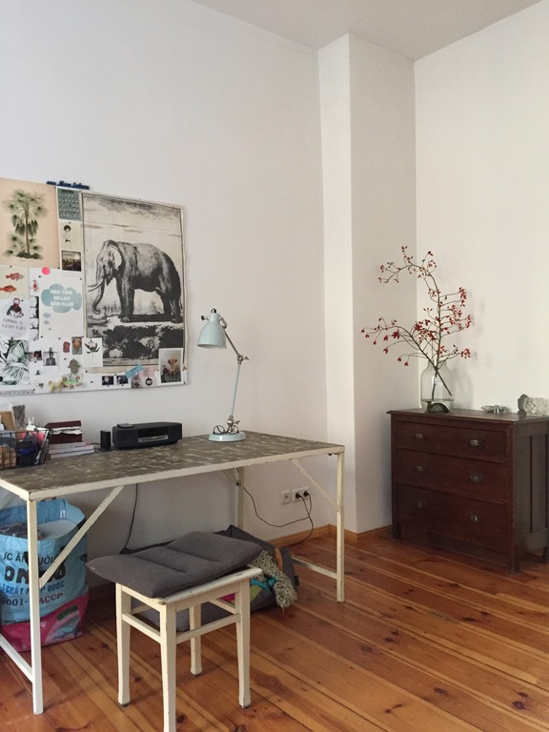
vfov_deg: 61.7
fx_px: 613
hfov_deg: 48.2
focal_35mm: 29
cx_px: 274
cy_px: 366
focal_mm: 4.15
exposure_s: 1/17
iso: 250
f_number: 2.2
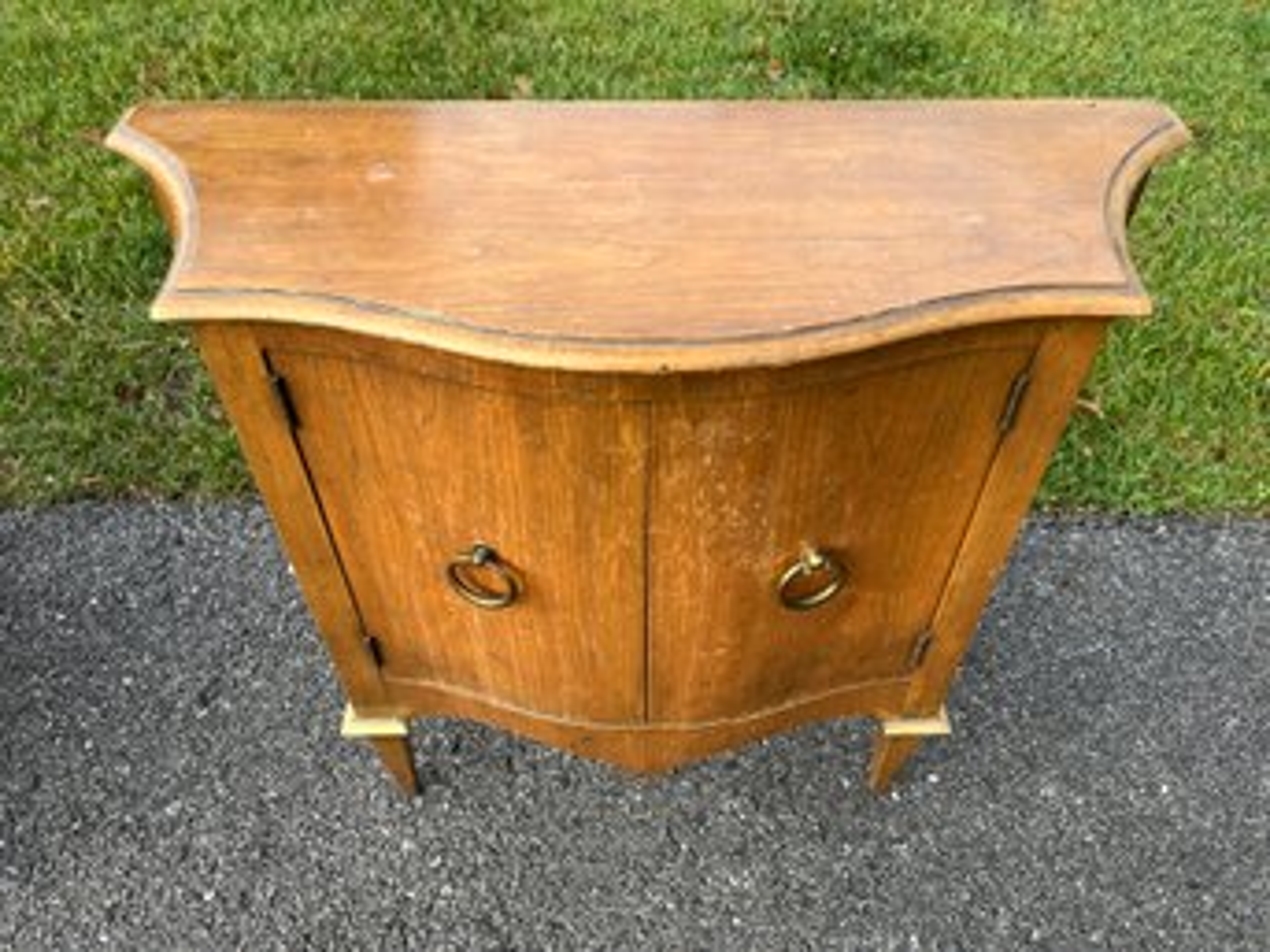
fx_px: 954
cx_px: 635
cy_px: 476
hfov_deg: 67.3
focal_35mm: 26
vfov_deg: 53.0
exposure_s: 1/433
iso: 50
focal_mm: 5.1
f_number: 1.6
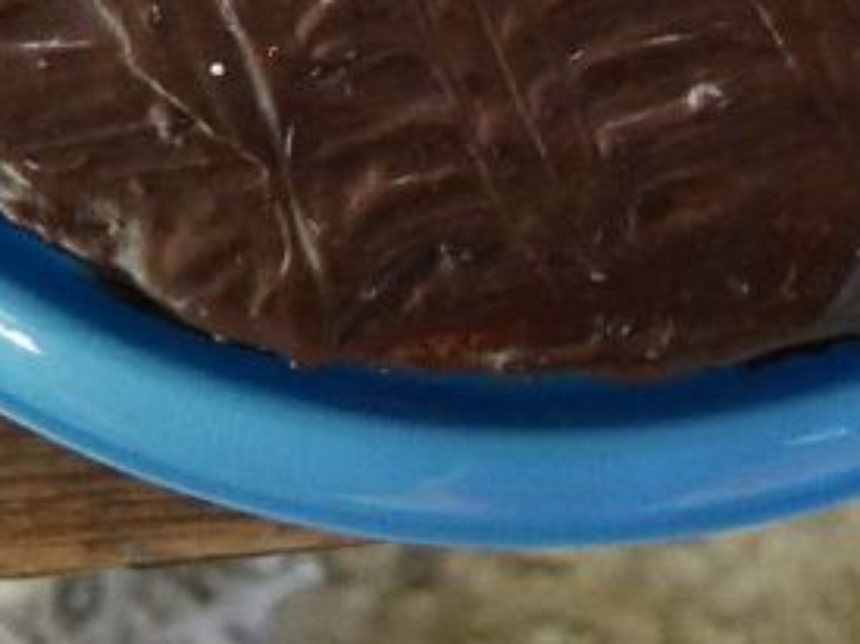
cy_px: -506
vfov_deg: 7.7
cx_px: 505
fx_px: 4619
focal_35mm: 186
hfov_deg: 10.6
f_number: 4.1
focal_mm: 24
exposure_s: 1/60
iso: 3200
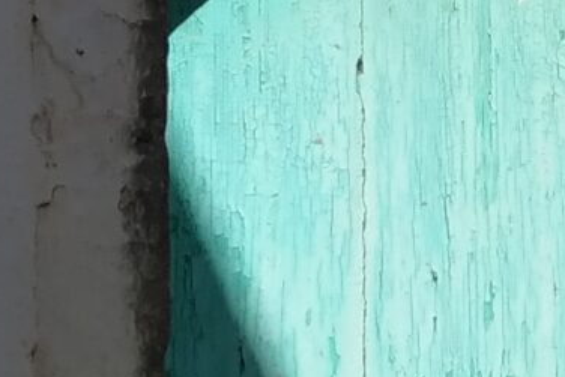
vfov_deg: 7.9
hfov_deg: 11.4
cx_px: 918
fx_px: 2669
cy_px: -170
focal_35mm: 170
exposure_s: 1/4486
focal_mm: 3.94
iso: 160
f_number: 1.9
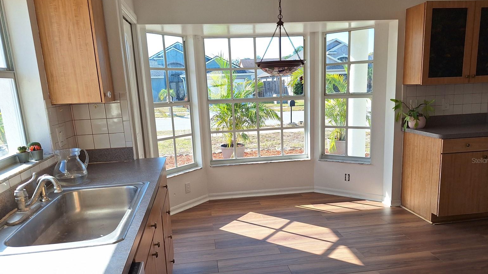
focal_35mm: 26
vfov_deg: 44.2
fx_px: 336
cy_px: 160
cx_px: 248
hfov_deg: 71.9
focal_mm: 5.54
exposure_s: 1/752
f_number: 1.8
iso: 40
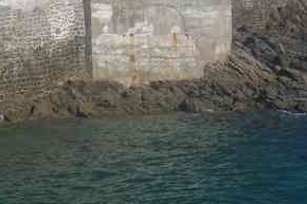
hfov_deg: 11.4
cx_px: 79
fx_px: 1540
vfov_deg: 7.5
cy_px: -104
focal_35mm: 181
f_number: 11
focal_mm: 35
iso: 200
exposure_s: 1/100
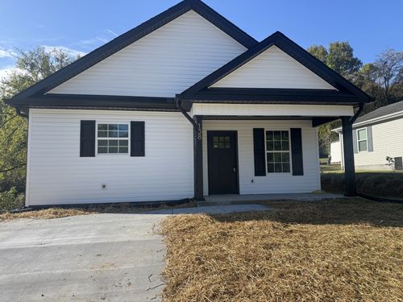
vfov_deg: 56.8
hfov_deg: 71.6
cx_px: 202
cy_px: 151
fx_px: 279
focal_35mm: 24
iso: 80
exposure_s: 1/2105
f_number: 1.78
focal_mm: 6.76
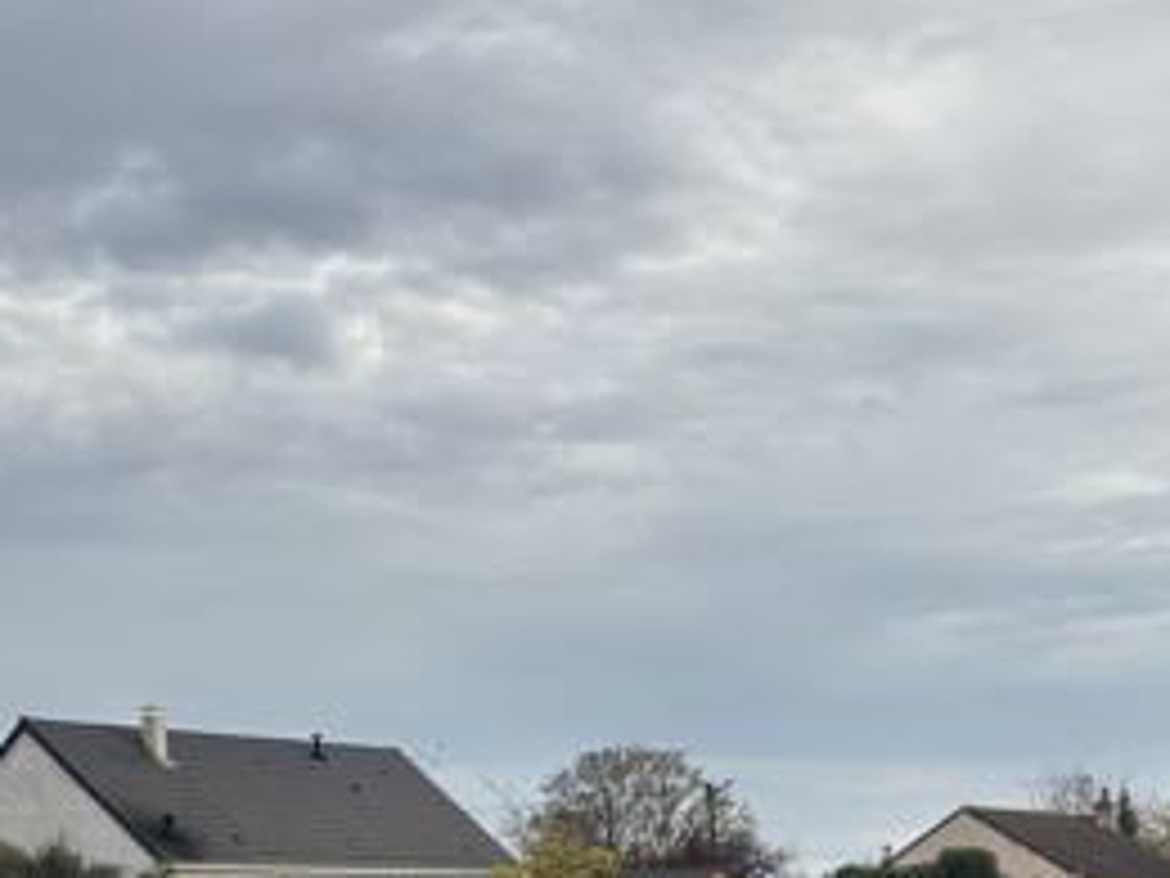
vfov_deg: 17.6
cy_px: 1045
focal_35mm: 80
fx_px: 2704
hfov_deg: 24.1
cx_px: 922
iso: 50
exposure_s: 1/1458
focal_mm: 5.96
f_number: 1.6
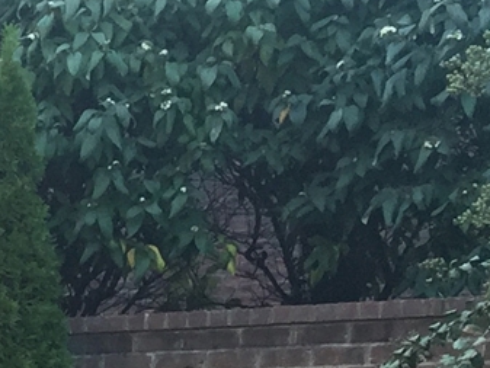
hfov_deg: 10.5
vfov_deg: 8.3
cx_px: -646
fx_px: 2336
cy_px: 886
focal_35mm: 165
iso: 40
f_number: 2.2
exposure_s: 1/120
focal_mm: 4.15
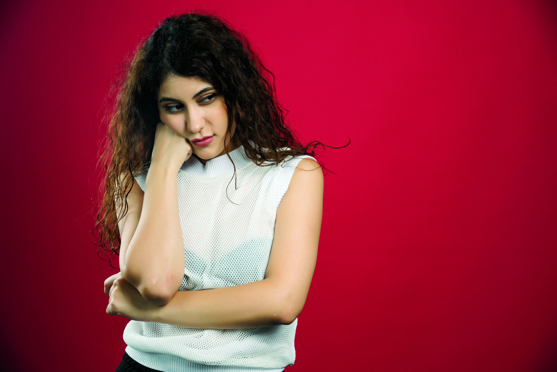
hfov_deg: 24.8
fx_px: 1269
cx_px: 278
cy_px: 186
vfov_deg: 16.7
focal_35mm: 82
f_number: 8
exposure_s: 1/125
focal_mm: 82
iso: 160
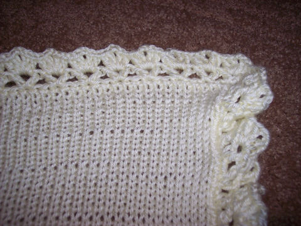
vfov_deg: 36.8
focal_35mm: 39
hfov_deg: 47.9
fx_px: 339
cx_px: 150
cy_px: 113
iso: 100
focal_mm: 8
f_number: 2.8
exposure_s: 1/60
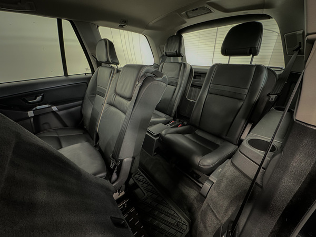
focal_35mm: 14
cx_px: 158
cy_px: 118
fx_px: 128
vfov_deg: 85.7
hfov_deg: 102.1
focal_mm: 2.22
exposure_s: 1/10
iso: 640
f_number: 2.2
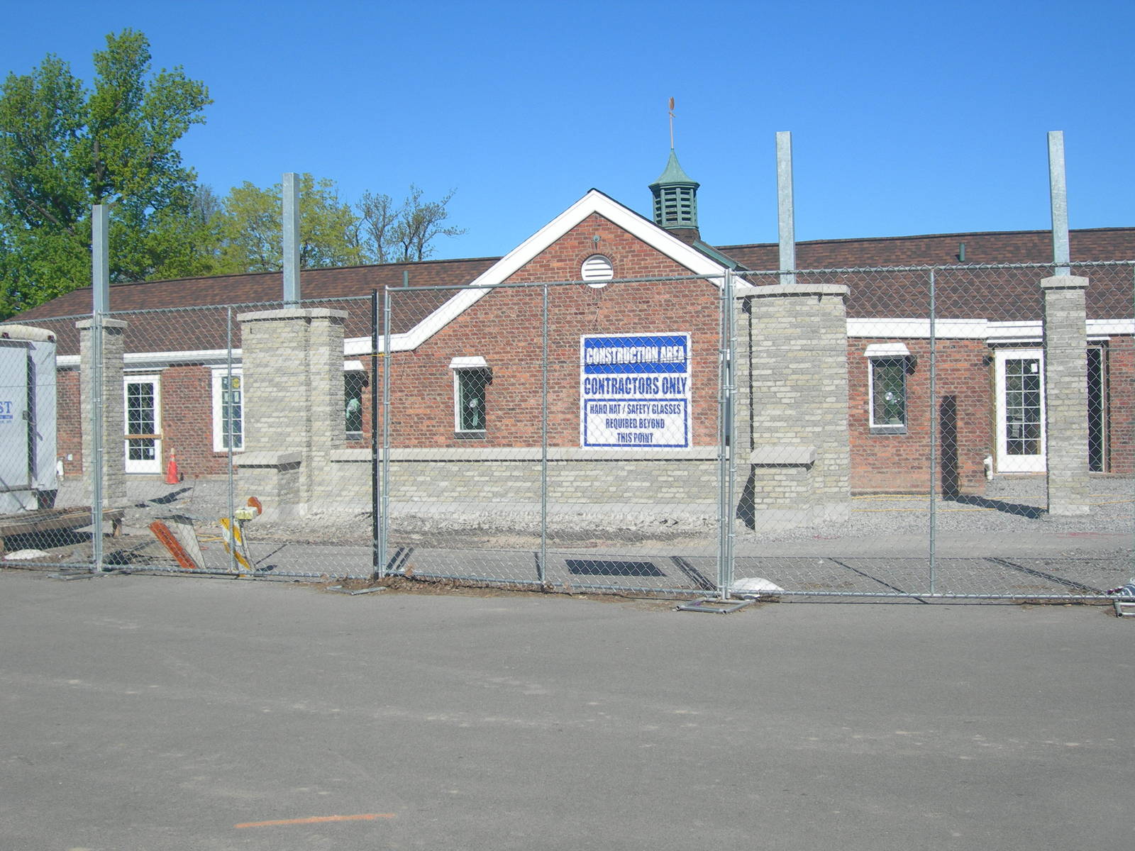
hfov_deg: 49.0
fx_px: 1246
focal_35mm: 38
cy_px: 426
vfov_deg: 37.7
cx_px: 568
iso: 50
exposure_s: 1/605
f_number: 4.8
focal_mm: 7.8
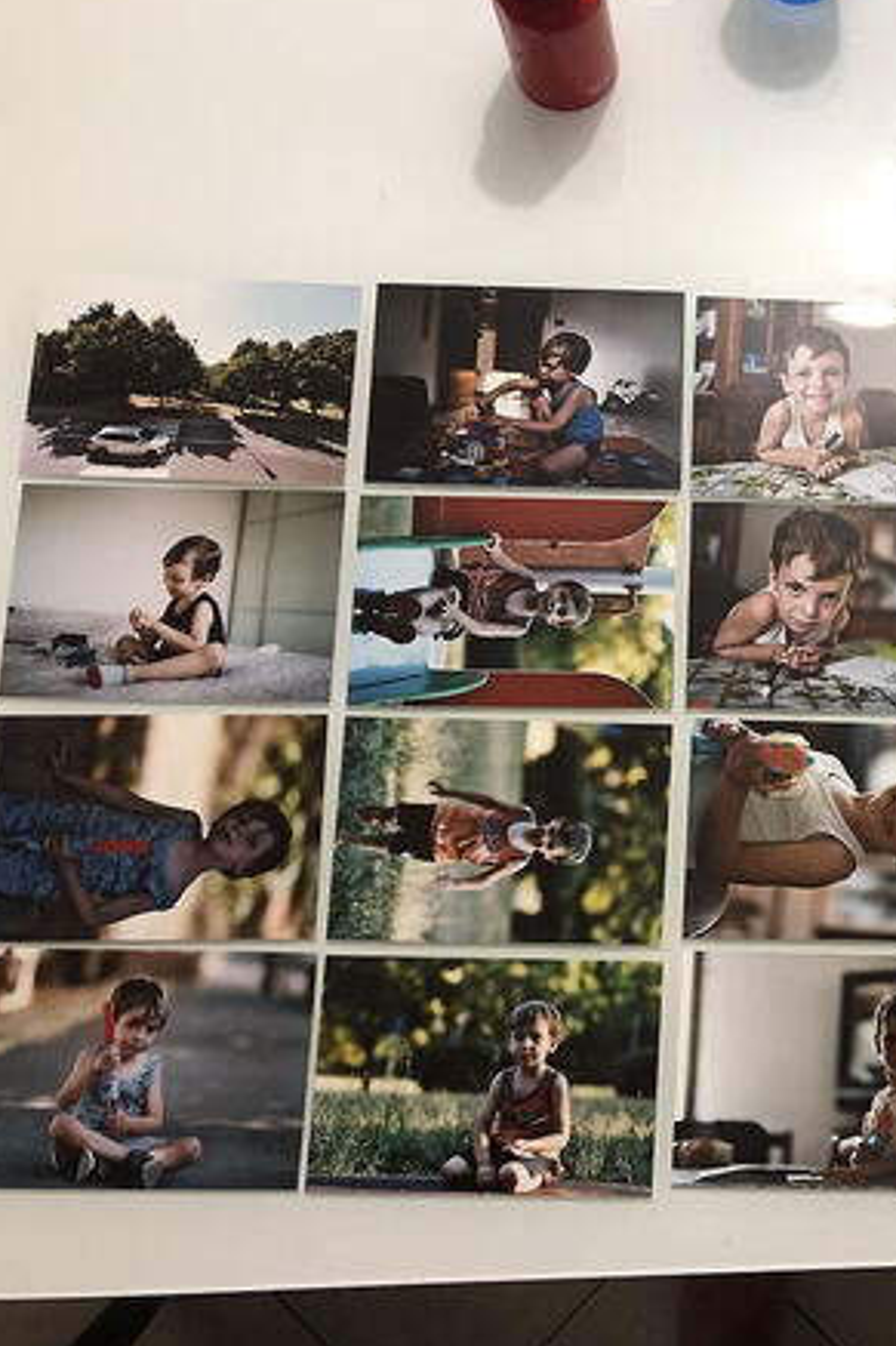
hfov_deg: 31.3
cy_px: 671
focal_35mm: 40
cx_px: 856
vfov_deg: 48.5
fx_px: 1494
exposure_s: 1/17
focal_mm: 4
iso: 40
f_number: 1.8
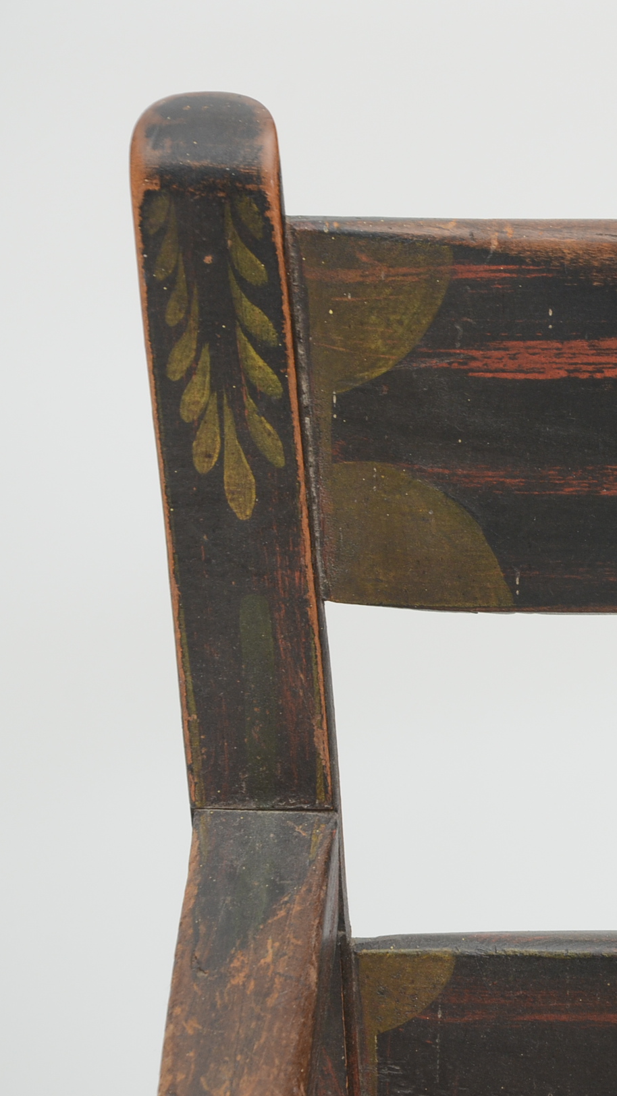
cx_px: 762
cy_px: 549
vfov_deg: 10.1
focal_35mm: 214
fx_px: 6225
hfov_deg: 5.6
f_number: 8
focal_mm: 90
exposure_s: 1/125
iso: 400
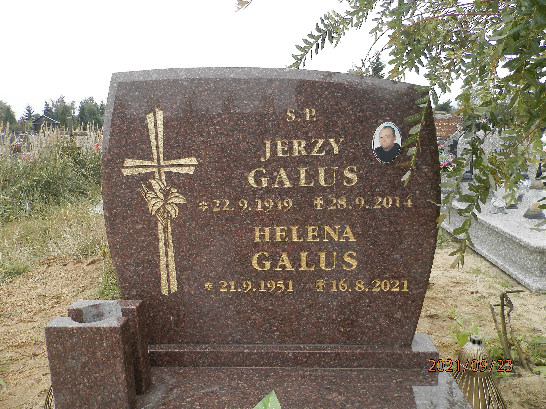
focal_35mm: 25
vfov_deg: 54.9
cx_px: 273
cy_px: 204
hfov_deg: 69.4
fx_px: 394
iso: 80
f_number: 3.1
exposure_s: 1/160
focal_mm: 4.5
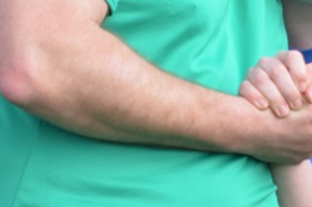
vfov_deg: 2.1
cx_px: 262
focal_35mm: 660
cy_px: -25
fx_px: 5710
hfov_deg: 3.1
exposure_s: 1/500
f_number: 2.8
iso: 125
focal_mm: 116
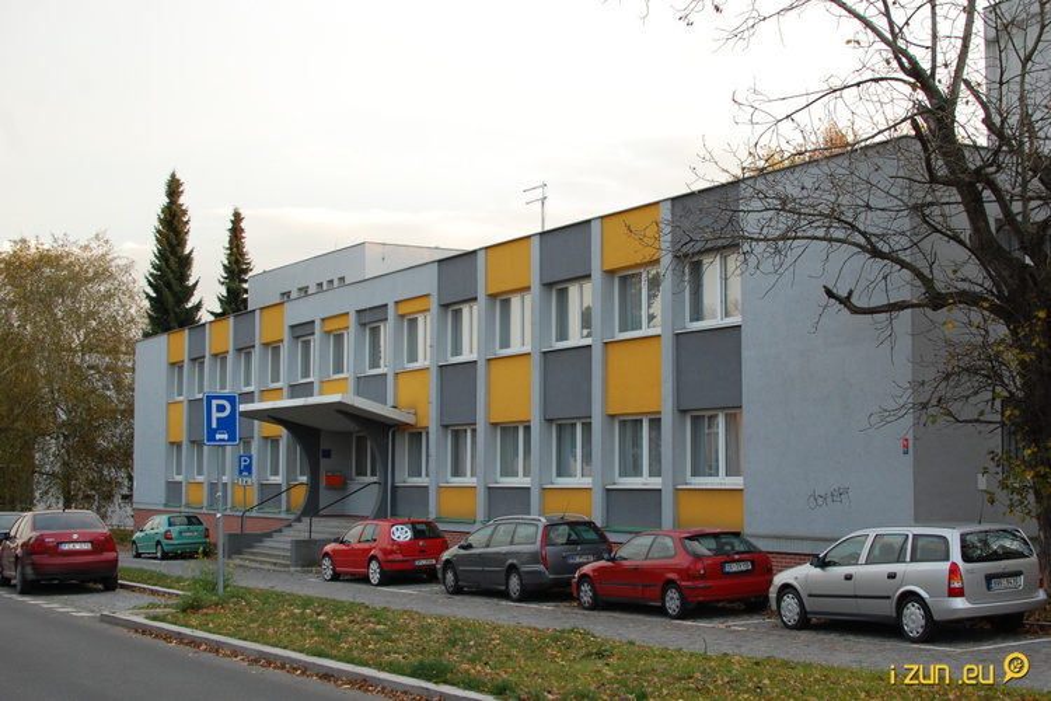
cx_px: 526
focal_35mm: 52
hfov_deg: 37.9
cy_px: 350
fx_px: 1533
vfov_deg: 25.8
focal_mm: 35
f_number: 5.6
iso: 400
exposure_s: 1/125
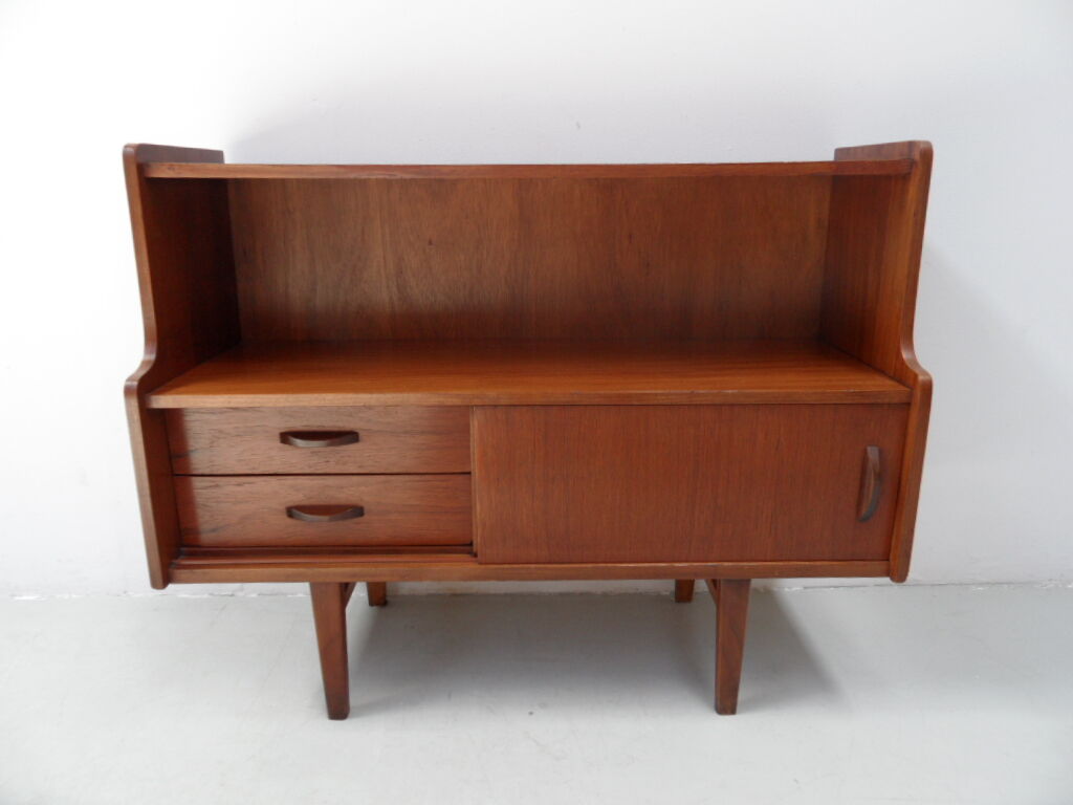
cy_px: 402
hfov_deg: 71.6
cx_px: 536
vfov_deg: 56.8
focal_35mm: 24
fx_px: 744
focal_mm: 3.9
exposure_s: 1/45
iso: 100
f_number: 3.2
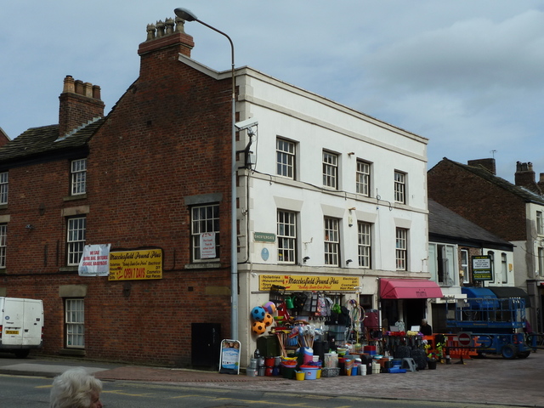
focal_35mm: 48
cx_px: 272
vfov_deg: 30.3
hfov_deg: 39.7
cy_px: 204
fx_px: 754
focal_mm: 7.9
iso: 80
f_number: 5.6
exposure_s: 1/400
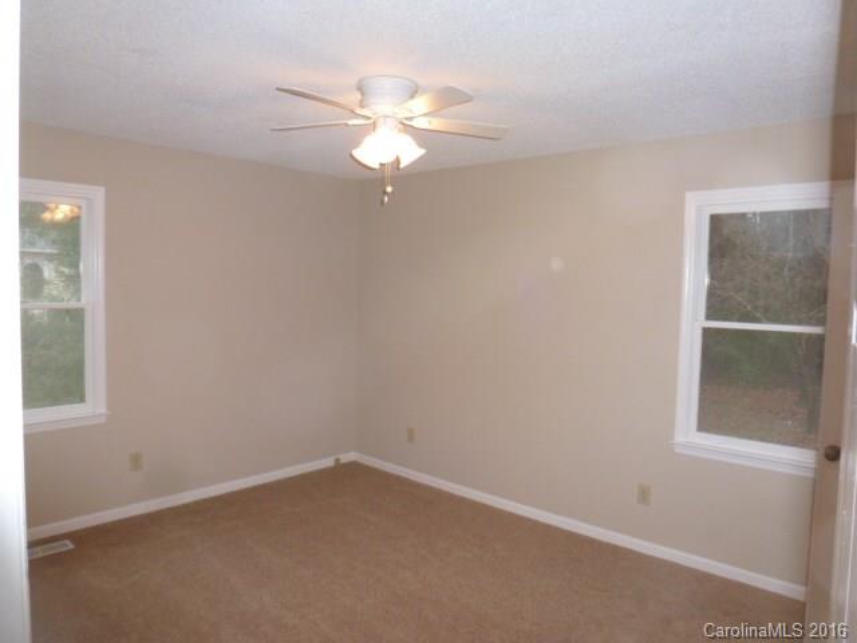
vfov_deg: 56.8
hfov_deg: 71.6
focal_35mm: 24
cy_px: 322
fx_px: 594
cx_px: 428
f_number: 3.3
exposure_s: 1/60
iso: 320
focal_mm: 4.3
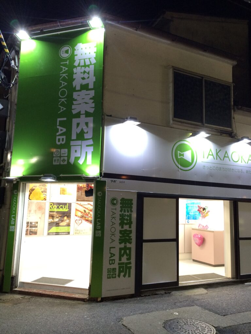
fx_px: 280
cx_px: 126
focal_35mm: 29
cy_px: 167
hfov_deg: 48.2
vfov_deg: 61.7
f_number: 2.2
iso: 125
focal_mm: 4.15
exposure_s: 1/30
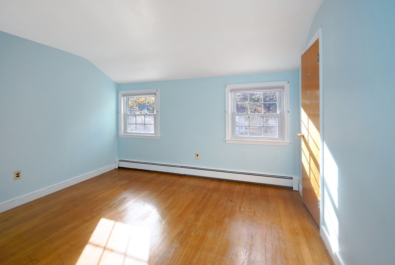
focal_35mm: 15
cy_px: 132
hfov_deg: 100.3
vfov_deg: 77.5
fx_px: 165
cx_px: 198
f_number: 5
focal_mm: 10
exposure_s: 1/60
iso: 400
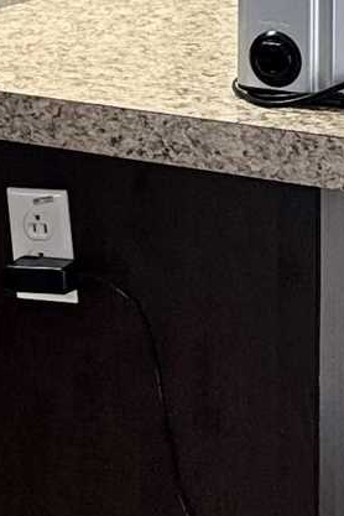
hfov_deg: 7.2
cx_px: -372
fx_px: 2637
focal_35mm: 184
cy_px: -178
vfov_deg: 10.9
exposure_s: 1/60
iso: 200
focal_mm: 6.76
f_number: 1.78
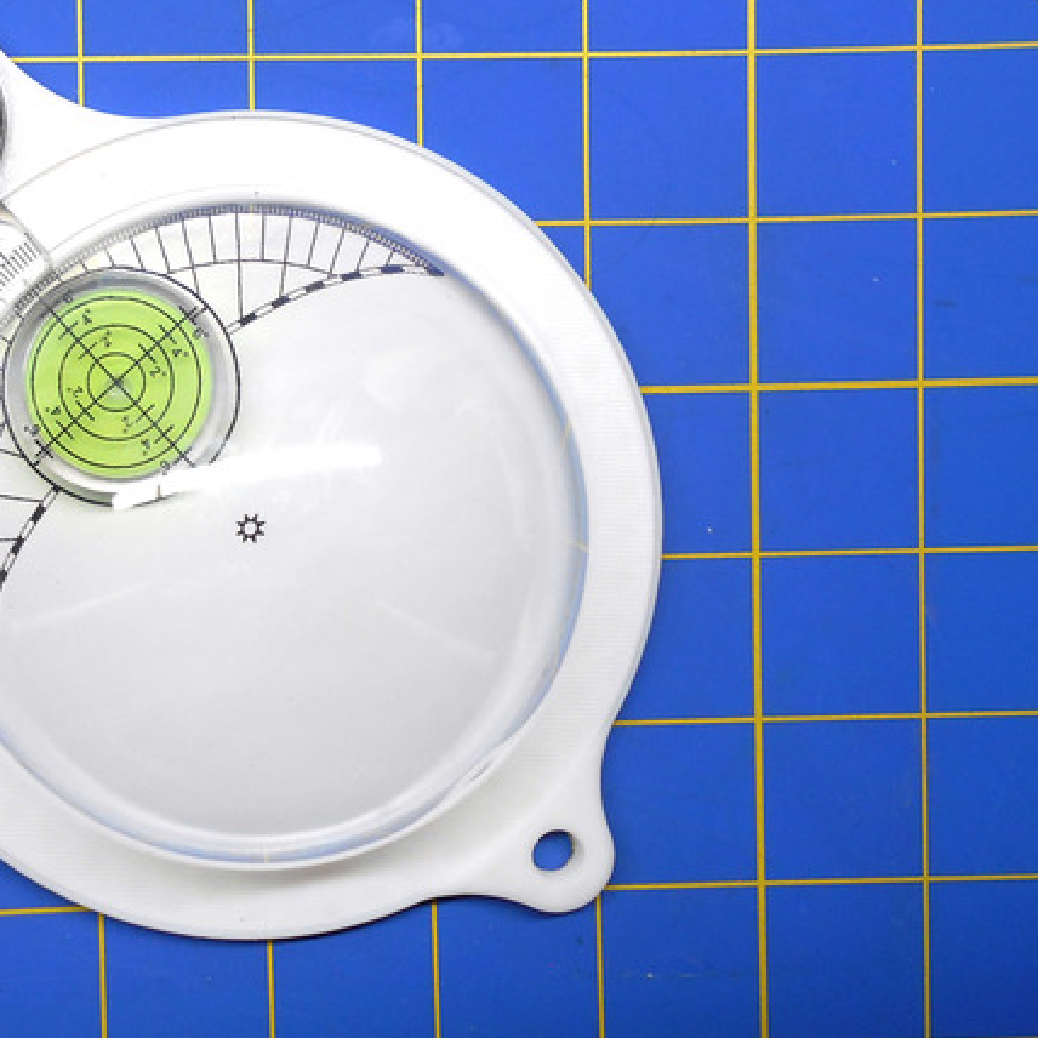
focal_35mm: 43
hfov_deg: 37.8
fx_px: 1459
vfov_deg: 39.1
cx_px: 211
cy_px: 446
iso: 80
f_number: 3.2
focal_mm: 4.6
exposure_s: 1/200
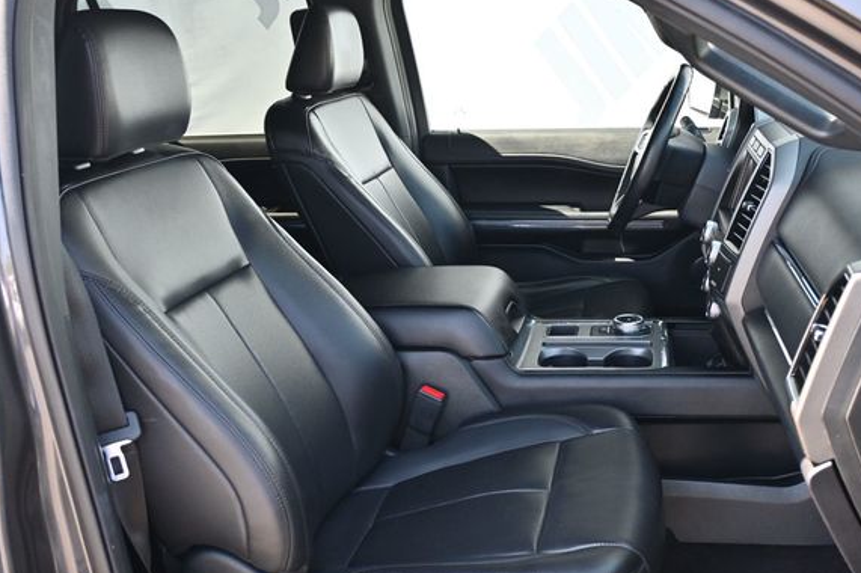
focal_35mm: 38
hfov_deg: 50.8
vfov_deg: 35.1
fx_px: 904
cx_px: 470
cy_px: 312
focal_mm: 22.5
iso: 450
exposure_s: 1/125
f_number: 4
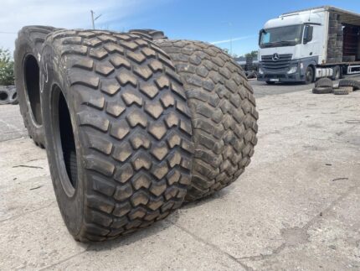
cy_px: 136
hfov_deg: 67.3
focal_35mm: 26
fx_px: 271
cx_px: 180
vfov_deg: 53.1
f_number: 1.8
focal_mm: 4.25
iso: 32
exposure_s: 1/1300
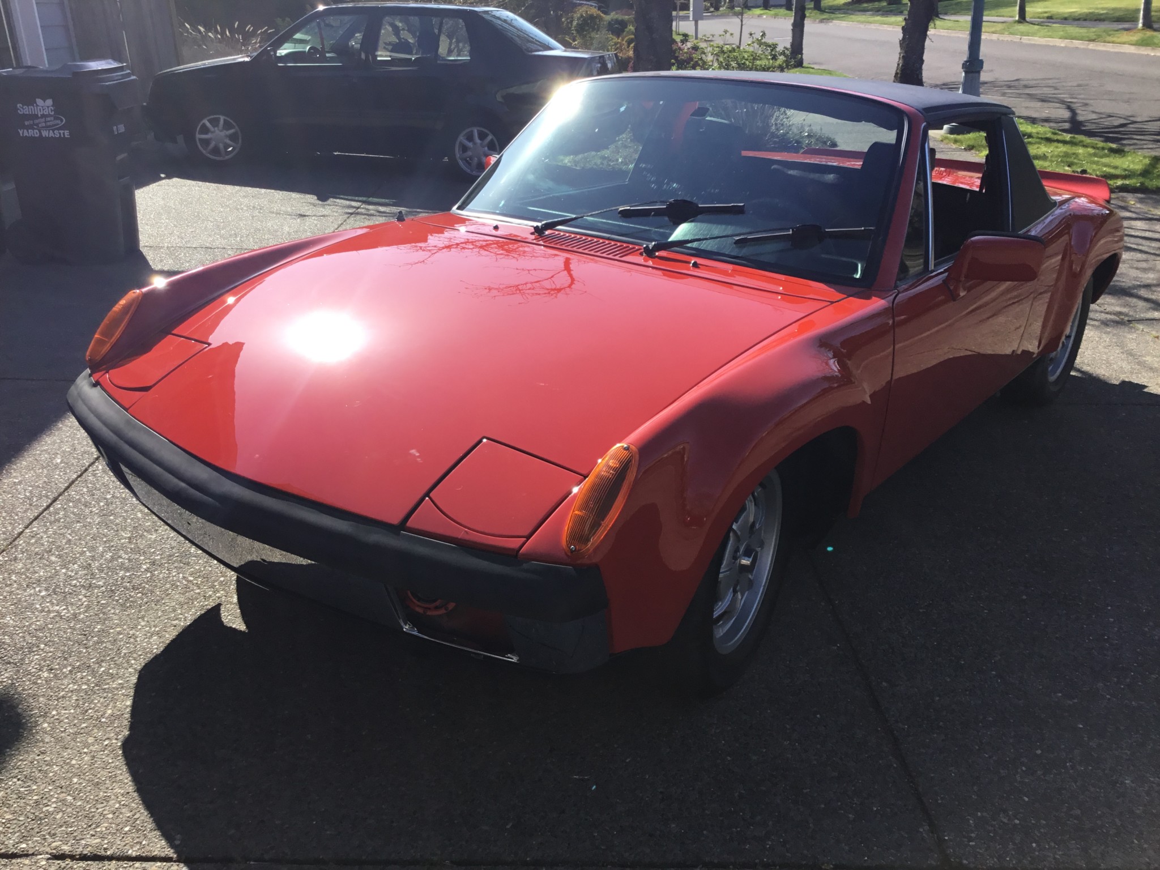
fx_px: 1039
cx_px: 580
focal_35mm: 31
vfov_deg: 45.4
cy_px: 435
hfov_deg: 58.4
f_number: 2.4
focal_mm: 3.3
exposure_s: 1/806
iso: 25
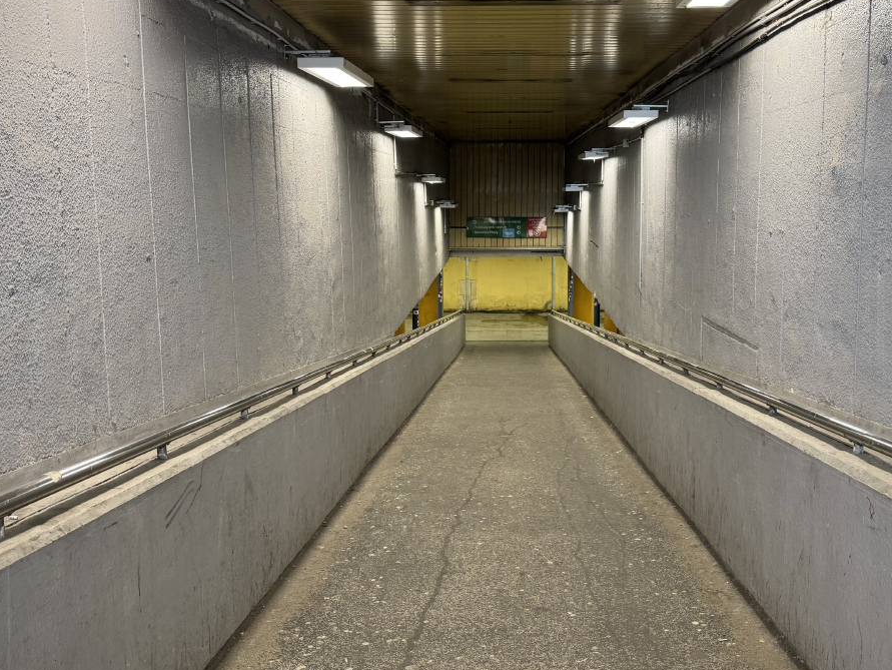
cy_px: 283
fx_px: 902
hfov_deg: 52.5
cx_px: 486
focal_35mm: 35
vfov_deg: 40.6
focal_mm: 6.76
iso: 160
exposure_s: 1/50
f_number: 1.78
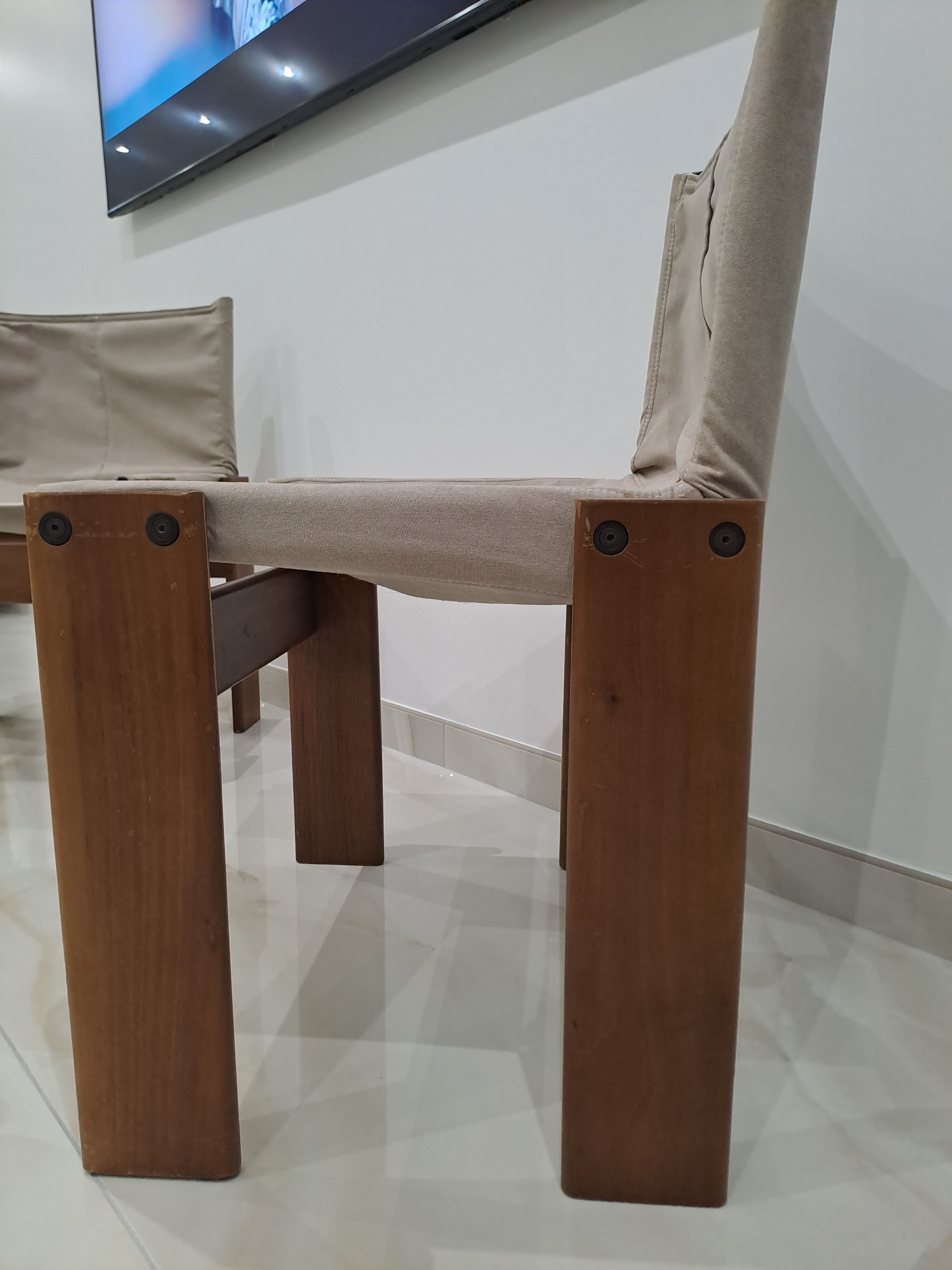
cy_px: 635
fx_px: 917
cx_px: 476
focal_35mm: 25
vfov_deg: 69.4
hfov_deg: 54.9
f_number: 1.8
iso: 250
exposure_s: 1/50
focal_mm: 4.65
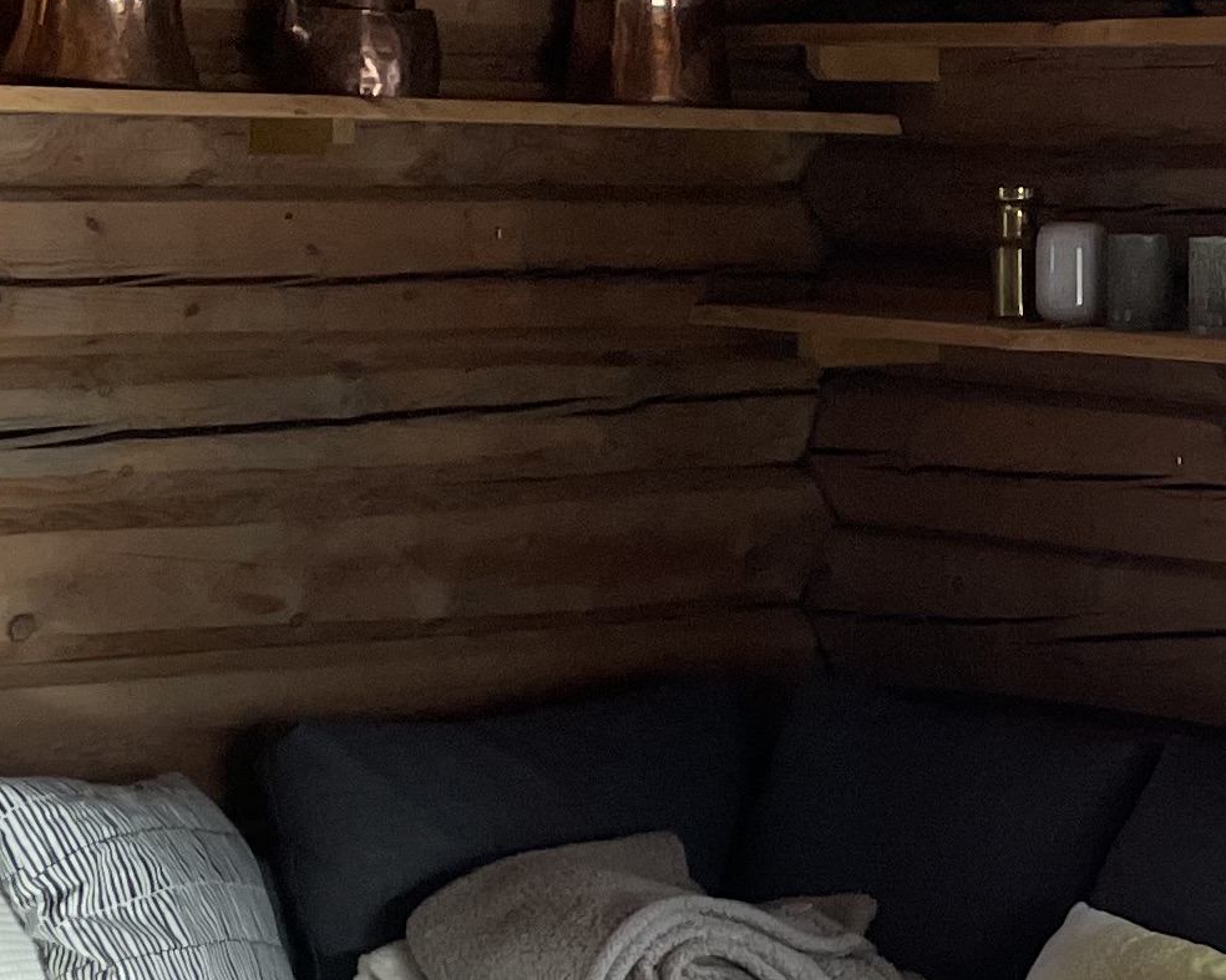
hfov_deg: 17.7
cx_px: 1383
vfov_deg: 14.8
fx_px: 3773
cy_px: 676
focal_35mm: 104
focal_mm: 4.2
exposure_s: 1/100
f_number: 1.6
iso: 100
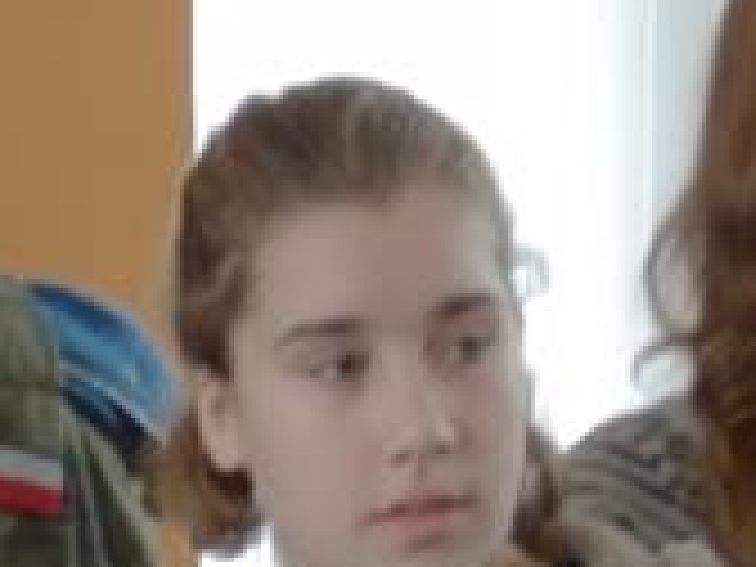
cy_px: 526
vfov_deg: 2.5
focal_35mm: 587
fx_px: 12820
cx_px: -446
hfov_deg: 3.4
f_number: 5.5
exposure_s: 1/13
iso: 800
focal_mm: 27.5
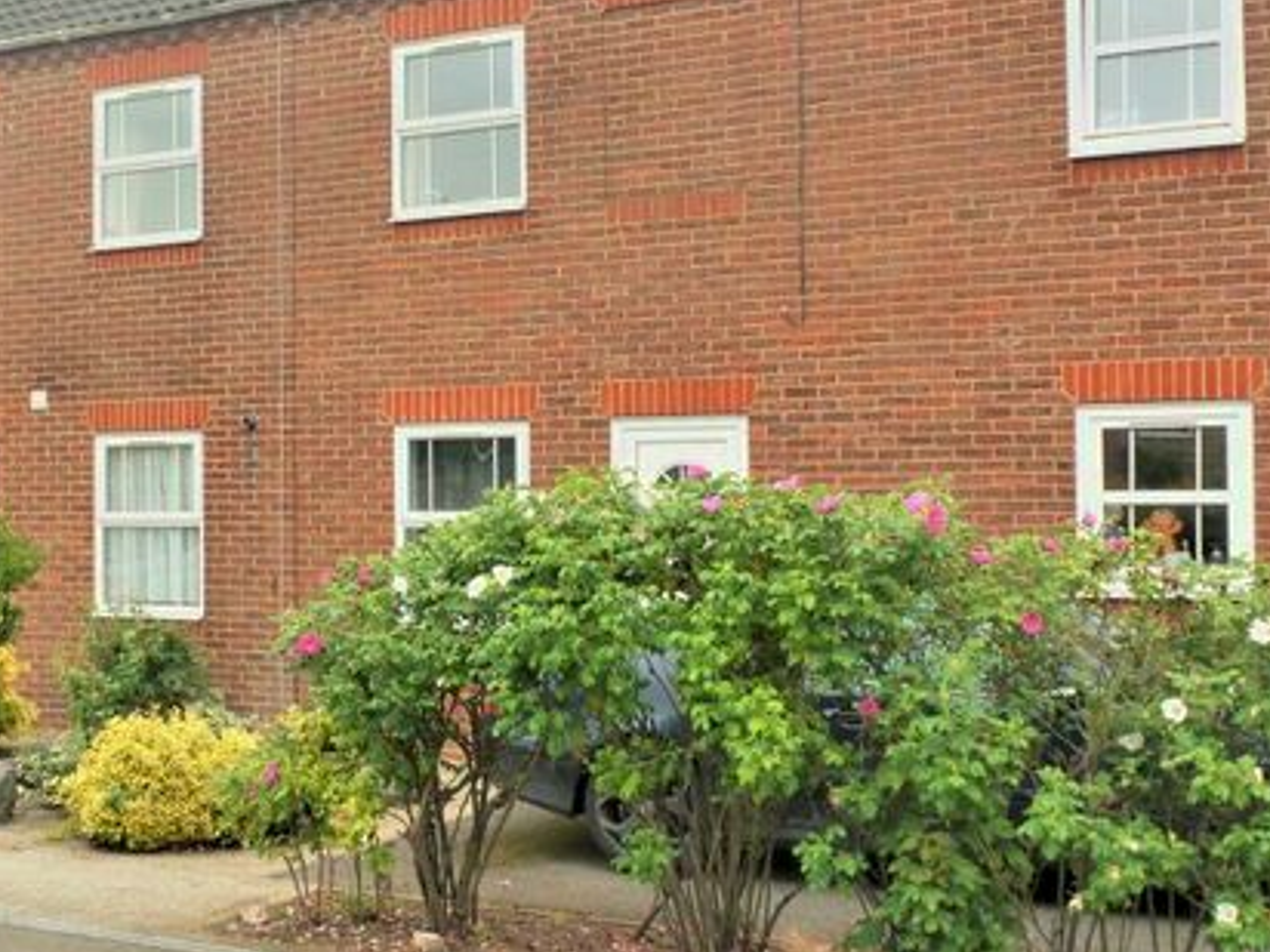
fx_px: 1871
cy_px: 436
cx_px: 253
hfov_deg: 36.2
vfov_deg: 28.5
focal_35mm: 51
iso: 100
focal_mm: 5.4
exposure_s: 1/200
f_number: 4
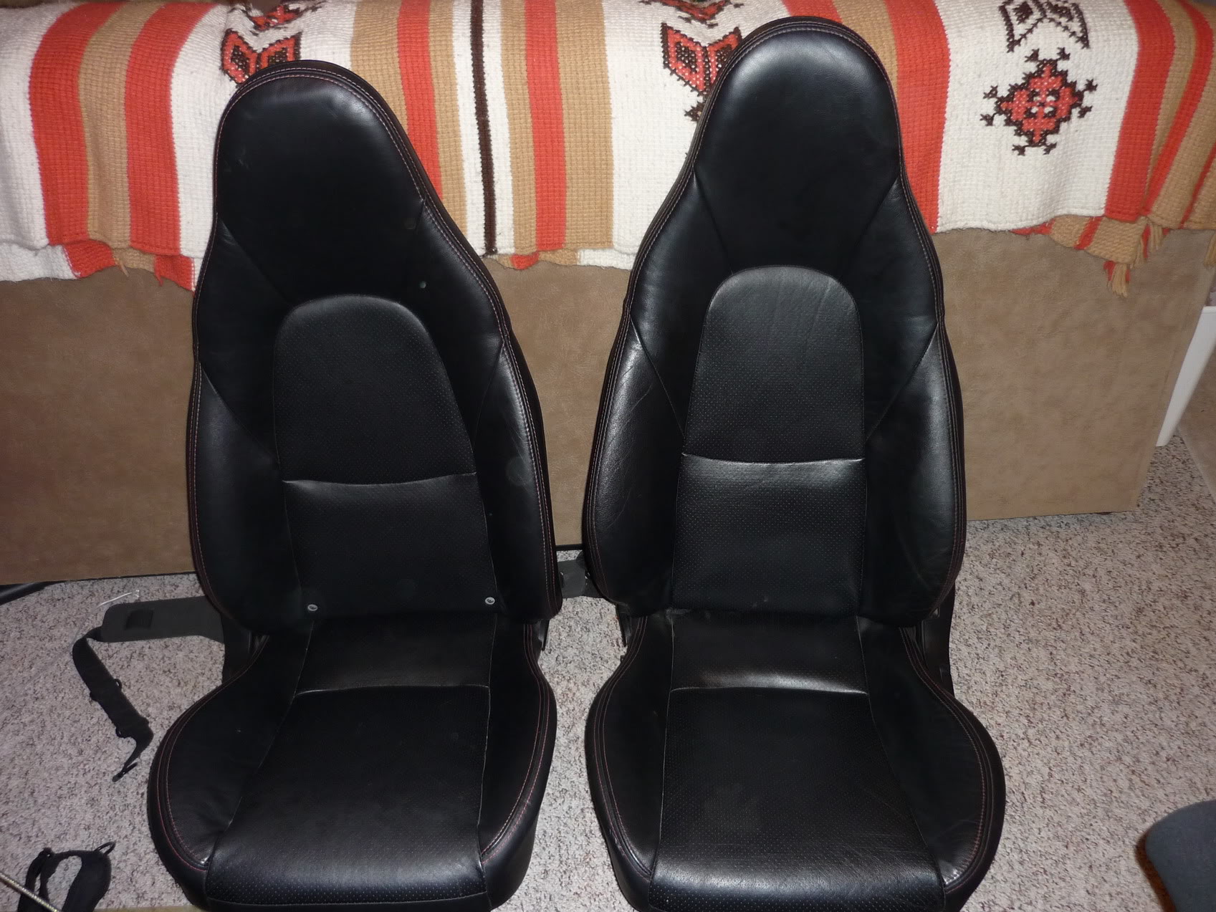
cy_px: 456
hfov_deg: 55.3
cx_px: 608
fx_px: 1159
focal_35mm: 33
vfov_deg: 43.0
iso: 200
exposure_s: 1/30
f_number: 2.8
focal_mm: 5.5
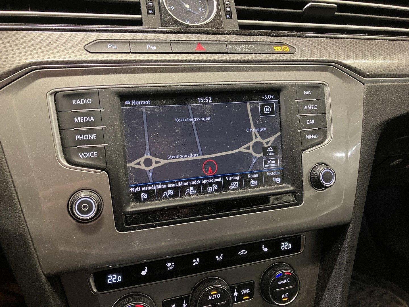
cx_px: 204
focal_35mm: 28
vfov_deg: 49.7
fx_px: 331
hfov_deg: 63.4
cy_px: 154
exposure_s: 1/24
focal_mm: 3.99
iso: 320
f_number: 1.8
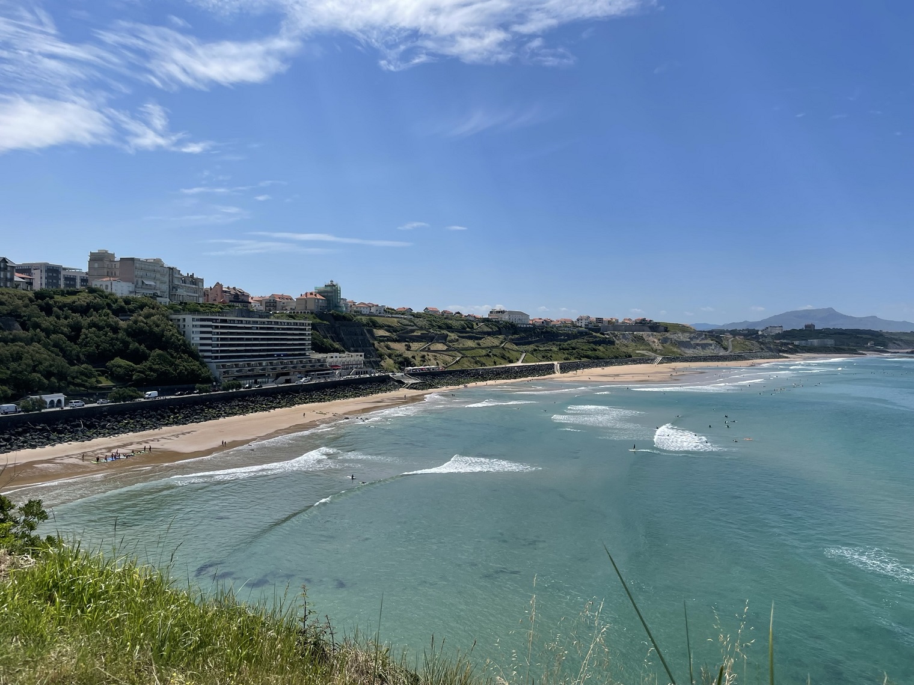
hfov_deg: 67.3
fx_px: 687
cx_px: 457
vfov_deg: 53.1
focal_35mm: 26
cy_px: 342
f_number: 1.6
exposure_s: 1/6135
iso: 32
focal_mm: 4.2
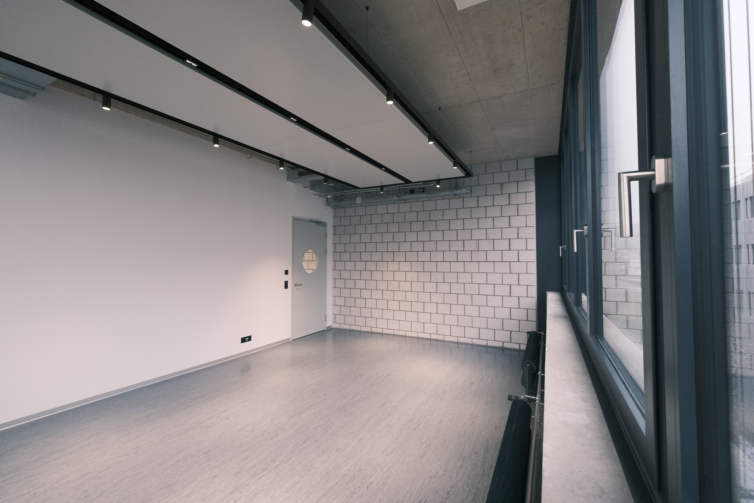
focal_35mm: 15
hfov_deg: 100.4
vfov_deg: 77.3
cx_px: 377
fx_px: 314
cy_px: 252
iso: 1600
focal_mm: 10
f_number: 5.6
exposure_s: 1/105
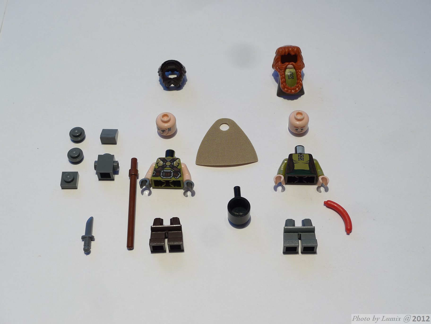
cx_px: 216
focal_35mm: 60
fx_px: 747
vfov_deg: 24.4
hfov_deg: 32.2
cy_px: 162
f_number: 4.5
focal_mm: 12.8
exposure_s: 1/6
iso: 80
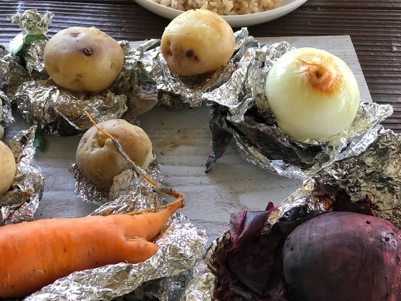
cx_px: 185
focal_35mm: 73
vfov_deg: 20.2
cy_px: 176
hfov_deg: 26.7
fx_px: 846
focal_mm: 6.6
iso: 64
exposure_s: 1/30
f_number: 2.8
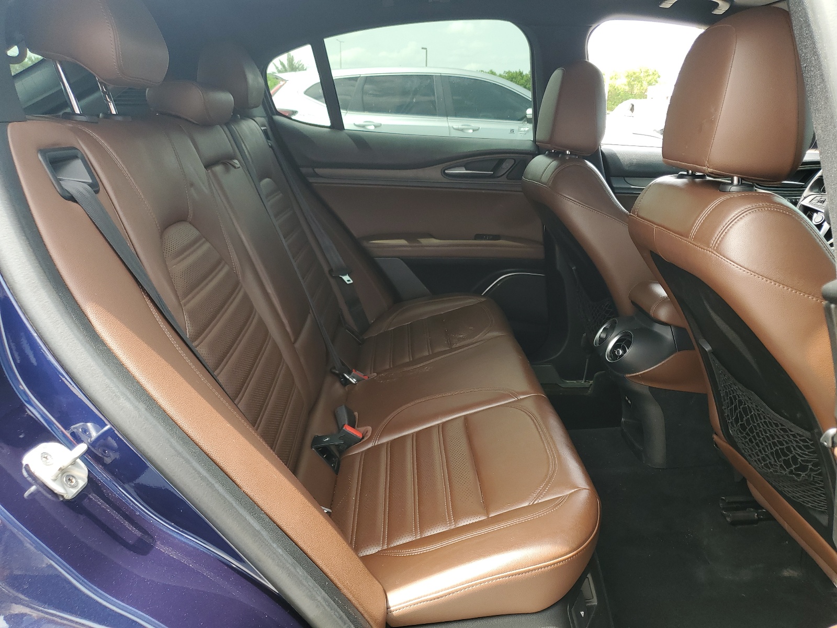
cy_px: 314
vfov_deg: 53.1
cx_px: 418
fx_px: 629
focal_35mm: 26
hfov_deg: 67.3
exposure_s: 1/189
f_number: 1.5
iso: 50
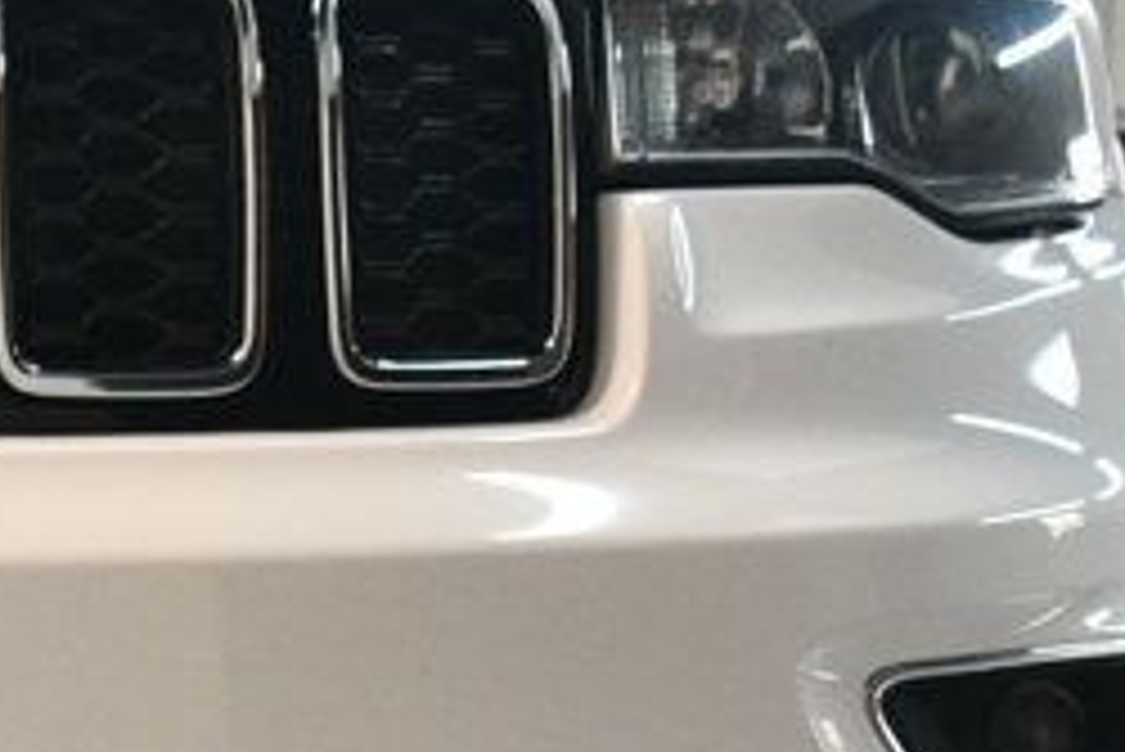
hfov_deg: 14.1
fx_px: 4221
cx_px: -644
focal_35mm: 135
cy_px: 554
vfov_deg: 10.2
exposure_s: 1/125
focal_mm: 22
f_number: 3.5
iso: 1400
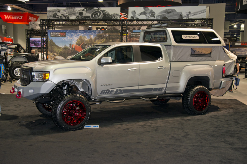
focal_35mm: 44
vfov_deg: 30.5
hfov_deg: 44.5
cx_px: 124
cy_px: 82
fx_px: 302
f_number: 5
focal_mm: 44
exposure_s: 1/60
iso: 1000
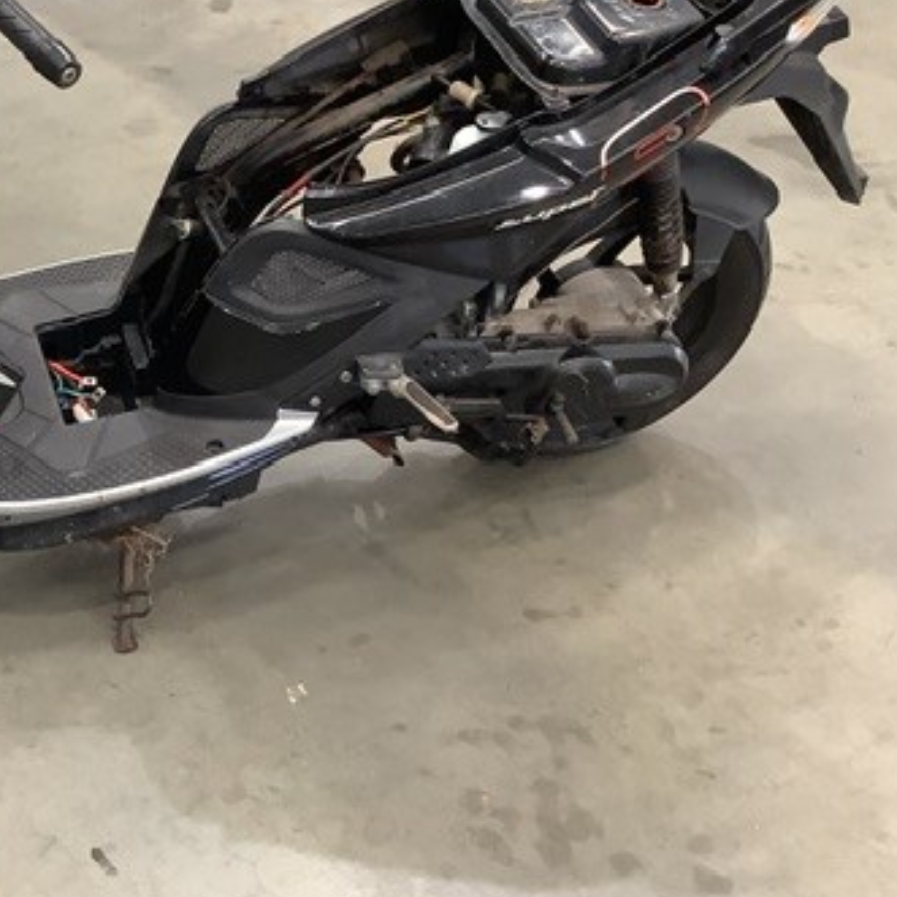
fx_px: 1554
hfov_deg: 31.1
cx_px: 135
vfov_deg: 32.0
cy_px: 309
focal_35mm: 53
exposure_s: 1/50
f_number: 2.4
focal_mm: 3.3
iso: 250
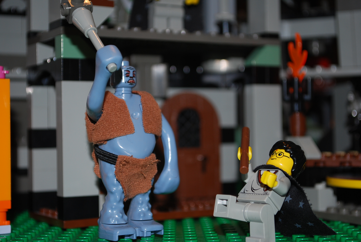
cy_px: 121
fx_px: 753
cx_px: 180
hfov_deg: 27.0
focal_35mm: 75
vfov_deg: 18.2
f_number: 5.6
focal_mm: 50
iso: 200
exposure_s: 1/60
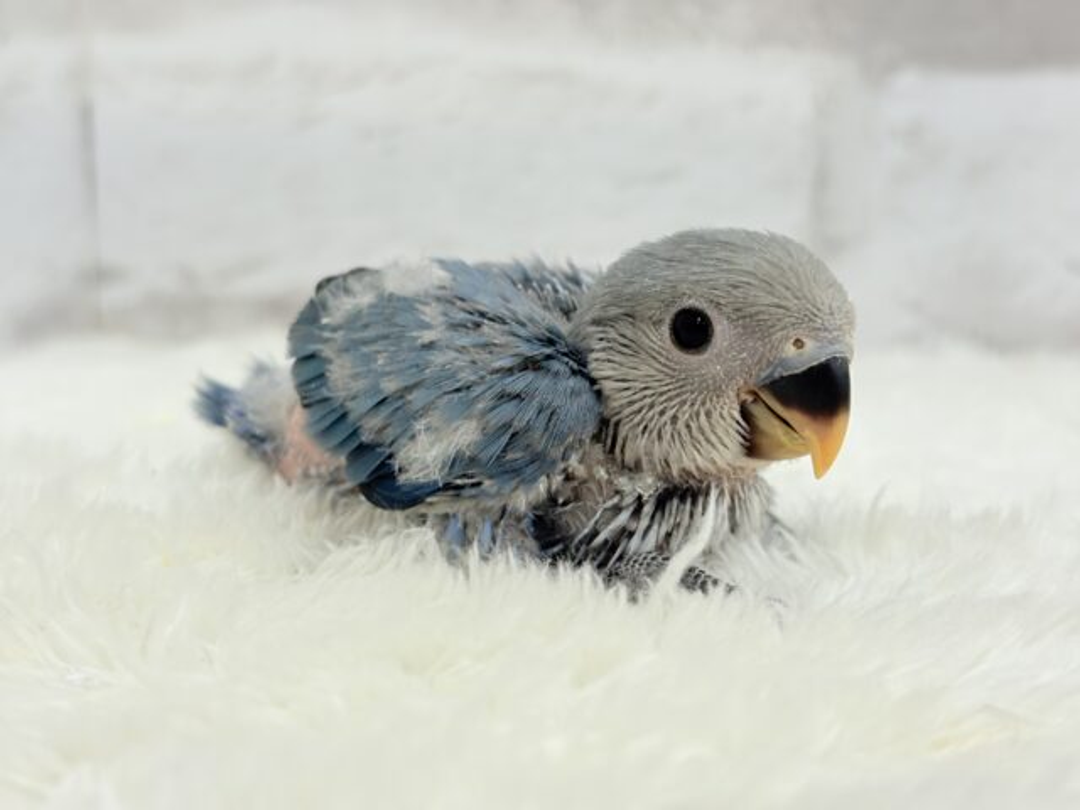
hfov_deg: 36.8
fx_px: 1622
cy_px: 405
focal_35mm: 52
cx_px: 540
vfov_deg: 28.0
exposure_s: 1/100
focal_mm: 5.96
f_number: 1.6
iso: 64
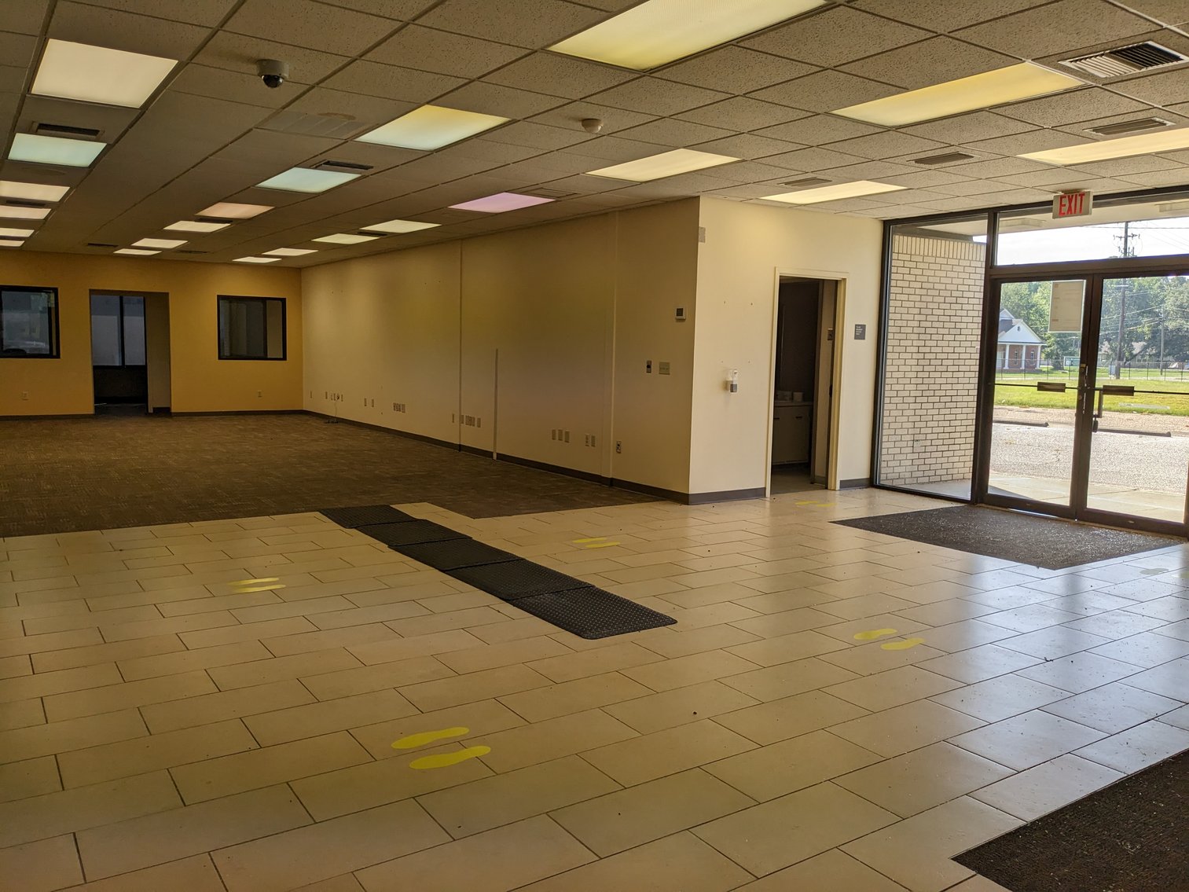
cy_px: 446
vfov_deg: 51.4
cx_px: 594
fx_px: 927
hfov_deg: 65.3
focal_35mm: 27
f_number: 1.73
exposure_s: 1/544
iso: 32
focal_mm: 4.38
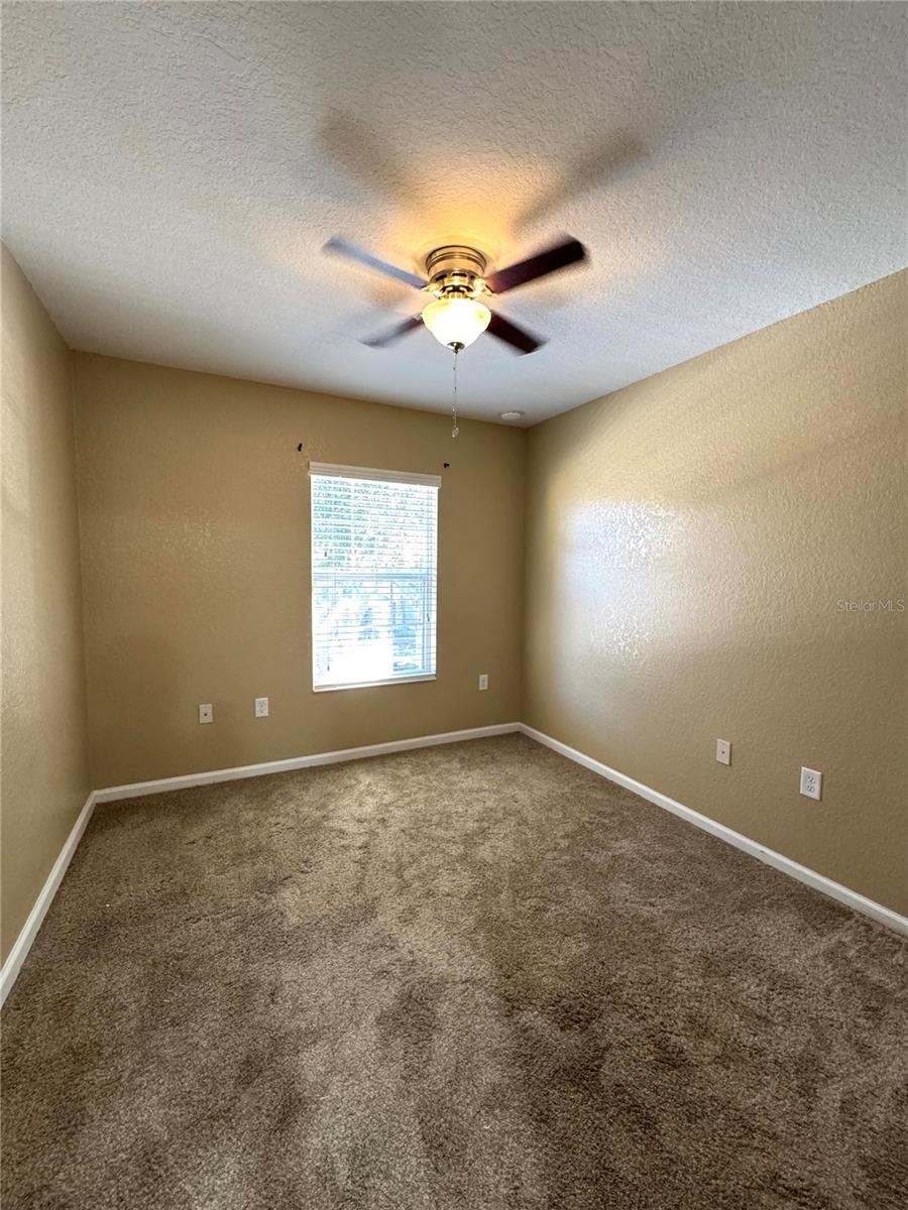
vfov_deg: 102.1
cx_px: 454
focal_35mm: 14
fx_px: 490
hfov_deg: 85.7
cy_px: 605
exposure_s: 1/60
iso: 640
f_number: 2.2
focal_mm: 2.22
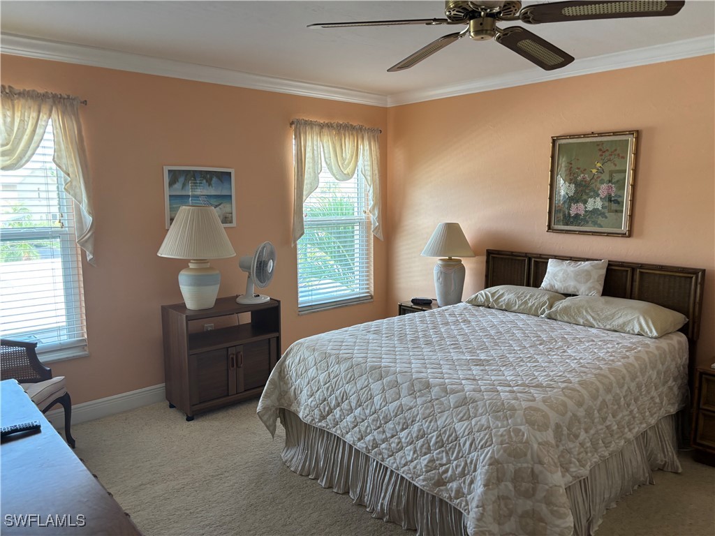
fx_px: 537
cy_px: 268
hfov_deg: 67.3
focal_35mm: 26
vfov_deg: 53.1
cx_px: 358
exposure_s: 1/120
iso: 125
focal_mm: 5.96
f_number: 1.6
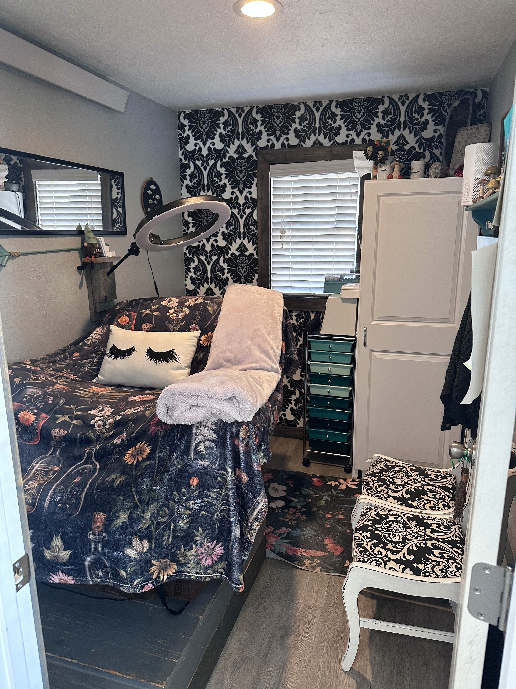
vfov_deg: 71.6
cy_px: 344
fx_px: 477
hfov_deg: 56.8
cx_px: 258
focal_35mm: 24
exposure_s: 1/60
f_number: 1.78
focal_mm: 6.86
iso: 250
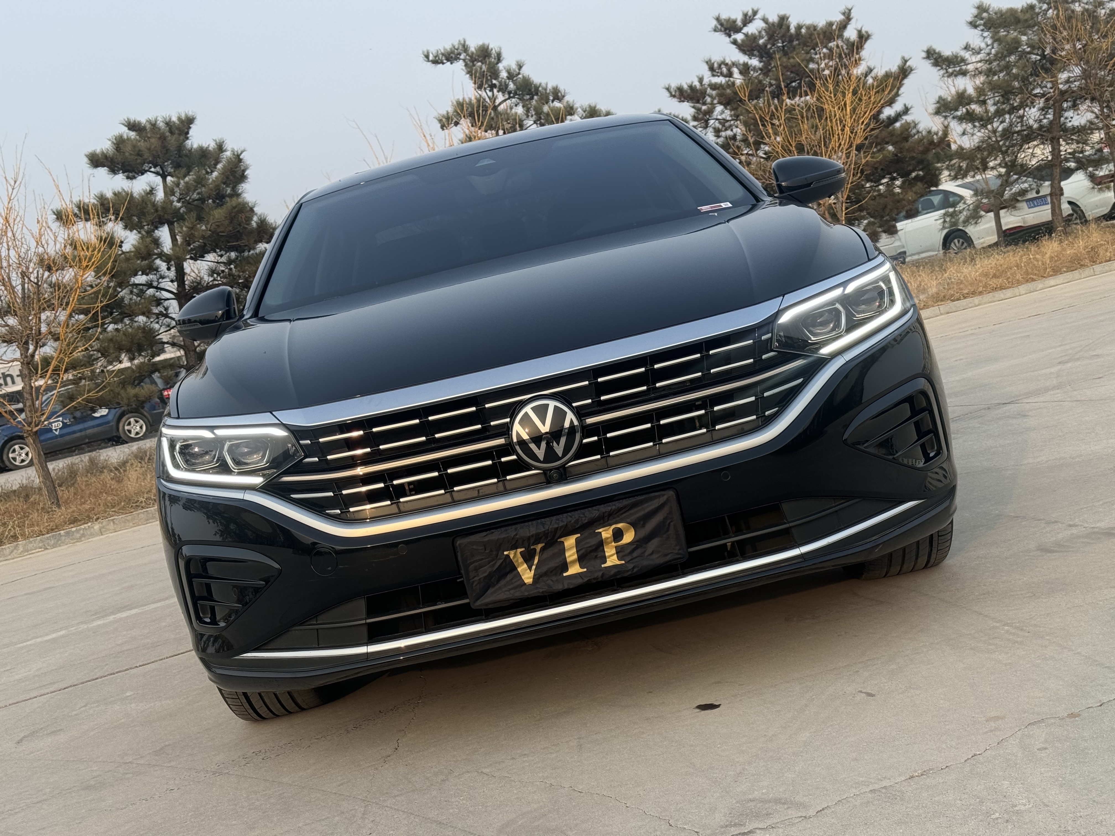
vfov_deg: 30.3
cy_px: 418
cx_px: 558
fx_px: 1546
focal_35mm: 48
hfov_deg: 39.7
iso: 64
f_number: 1.78
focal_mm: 6.76
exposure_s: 1/980
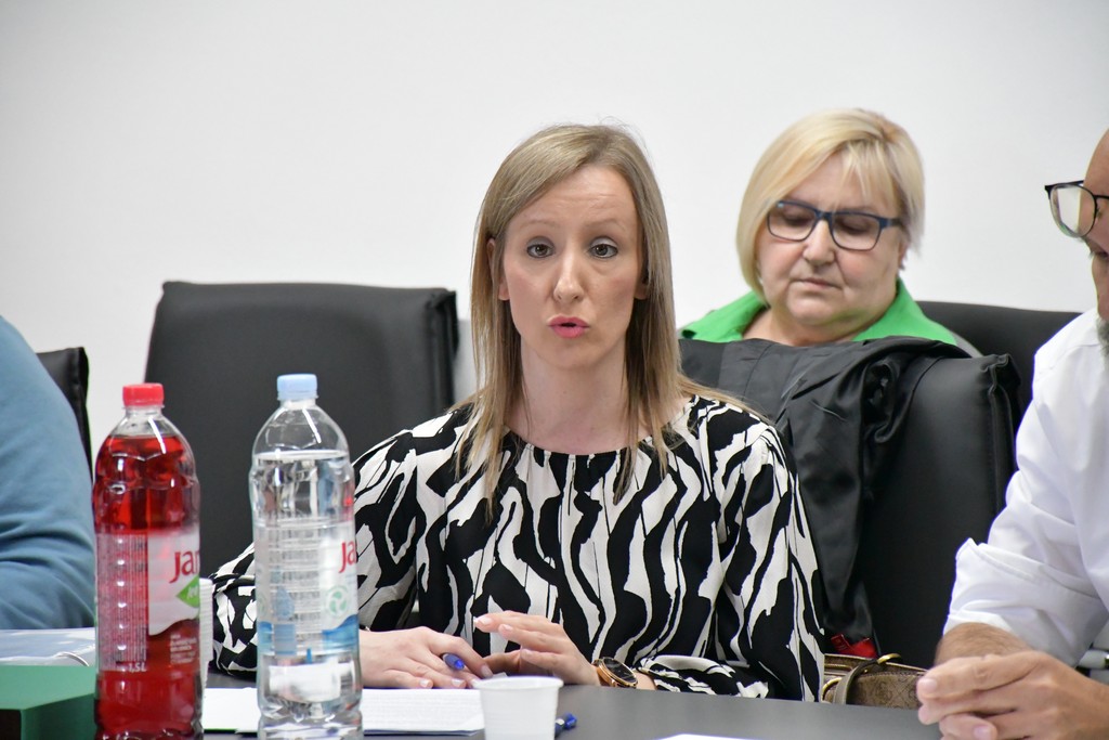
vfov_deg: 6.5
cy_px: 370
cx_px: 554
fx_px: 6470
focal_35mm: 210
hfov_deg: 9.8
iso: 8000
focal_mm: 140
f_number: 5.6
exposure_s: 1/250
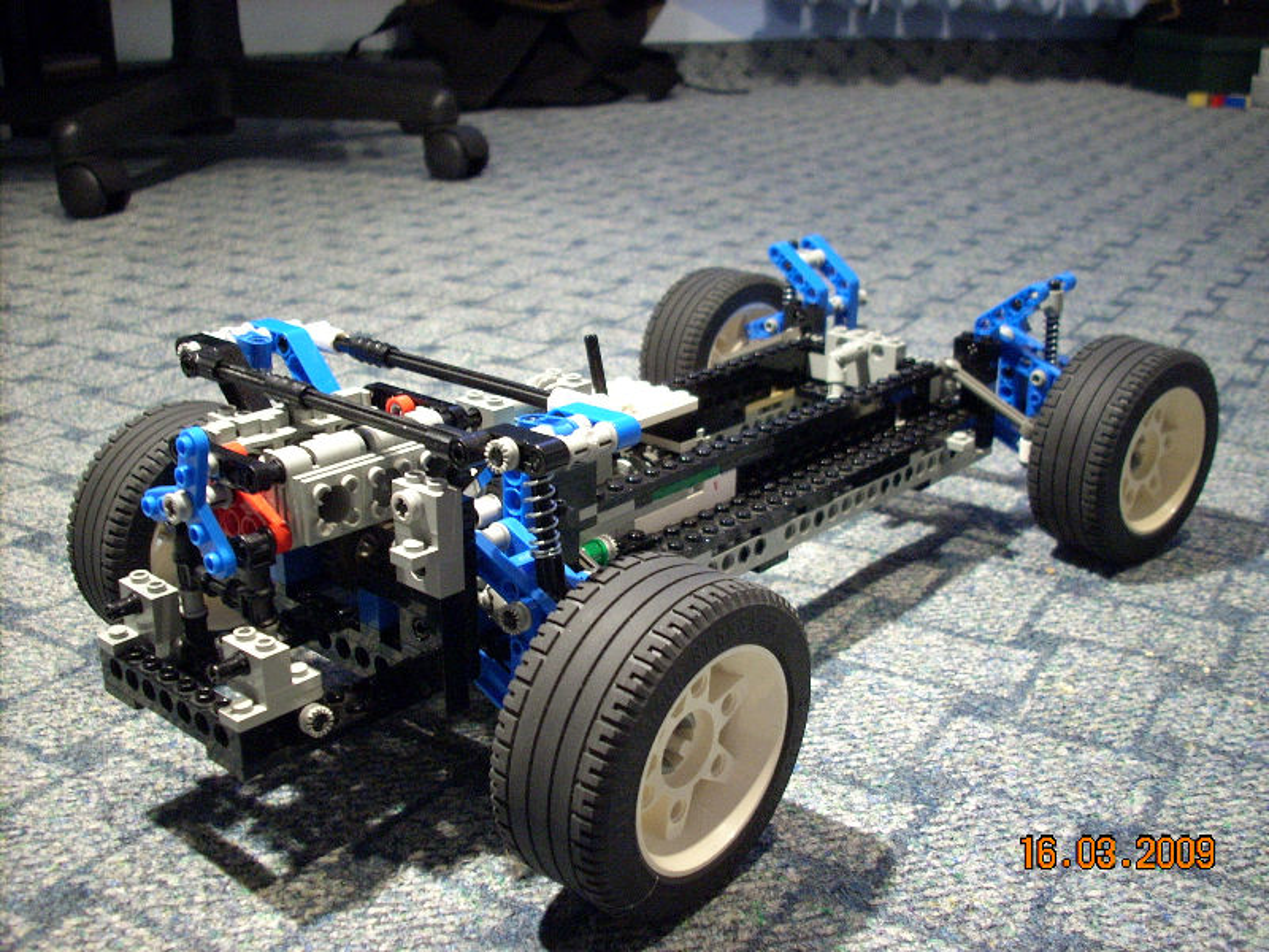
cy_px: 476
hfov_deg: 50.1
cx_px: 634
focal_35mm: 37
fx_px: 1356
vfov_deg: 38.7
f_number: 2.8
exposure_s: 1/4
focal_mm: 6.2
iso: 282
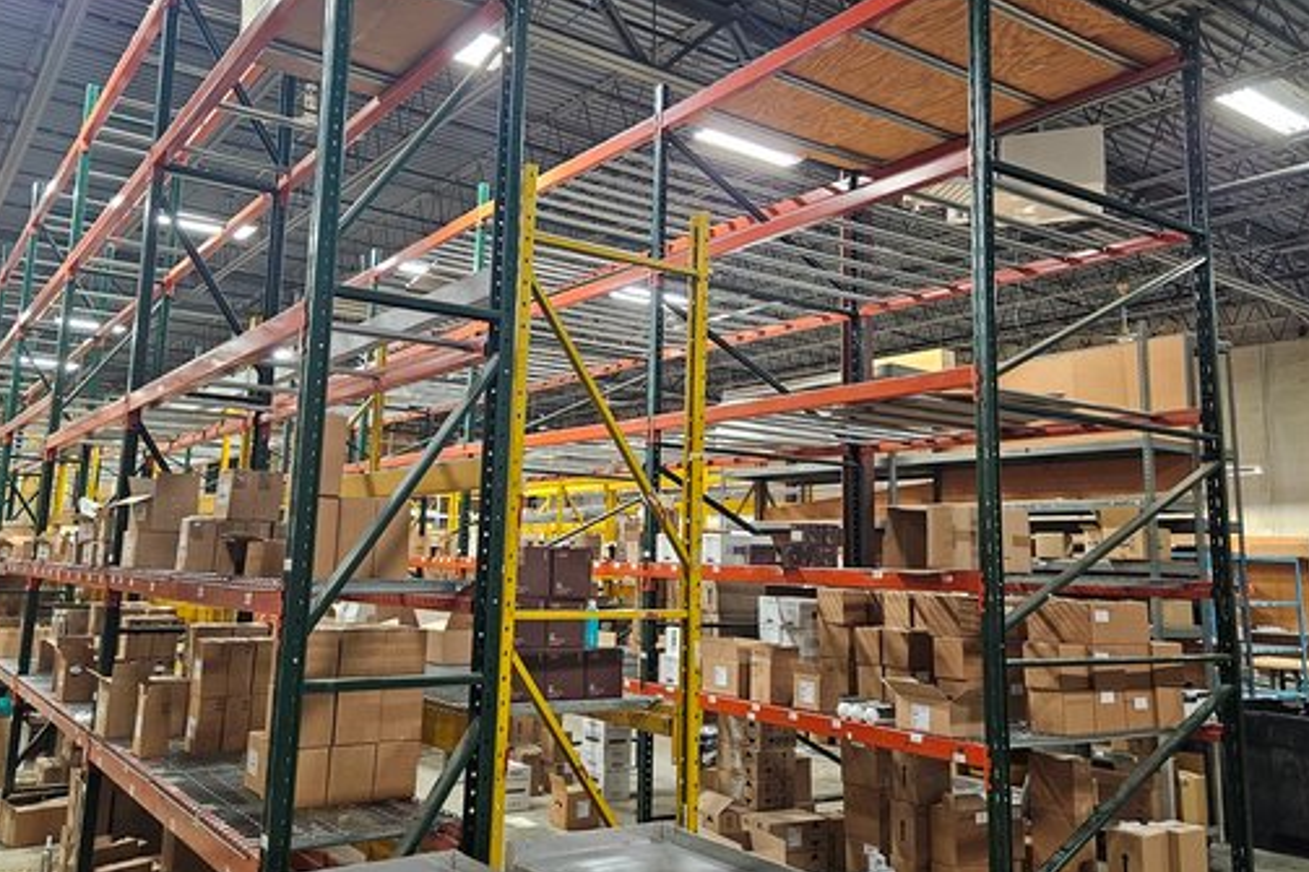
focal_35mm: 30
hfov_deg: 61.9
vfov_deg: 43.5
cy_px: 374
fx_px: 1090
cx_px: 618
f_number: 1.8
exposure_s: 1/77
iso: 1000
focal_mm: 5.4
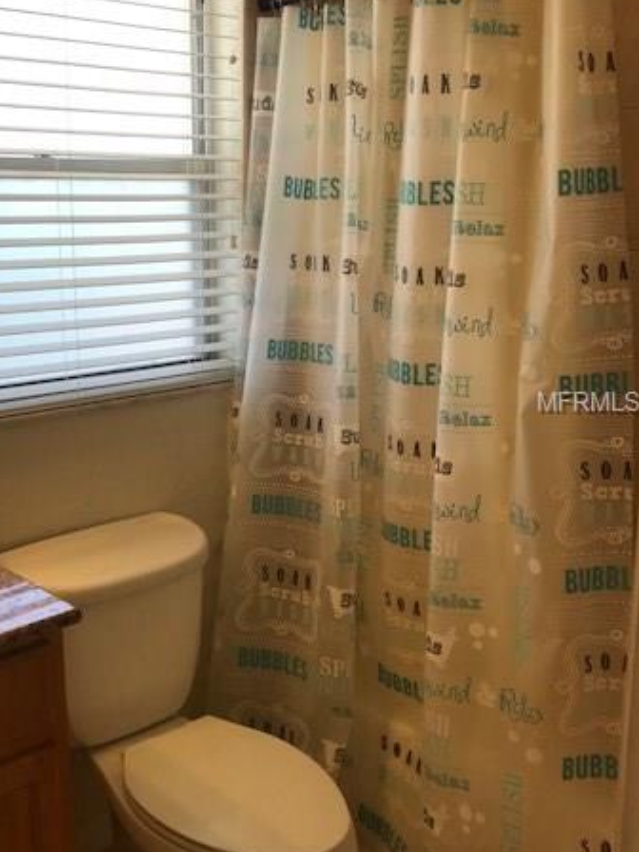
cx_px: 196
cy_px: 403
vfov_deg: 46.8
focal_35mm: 40
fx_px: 985
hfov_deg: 35.5
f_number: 1.8
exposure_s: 1/120
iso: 32
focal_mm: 3.99
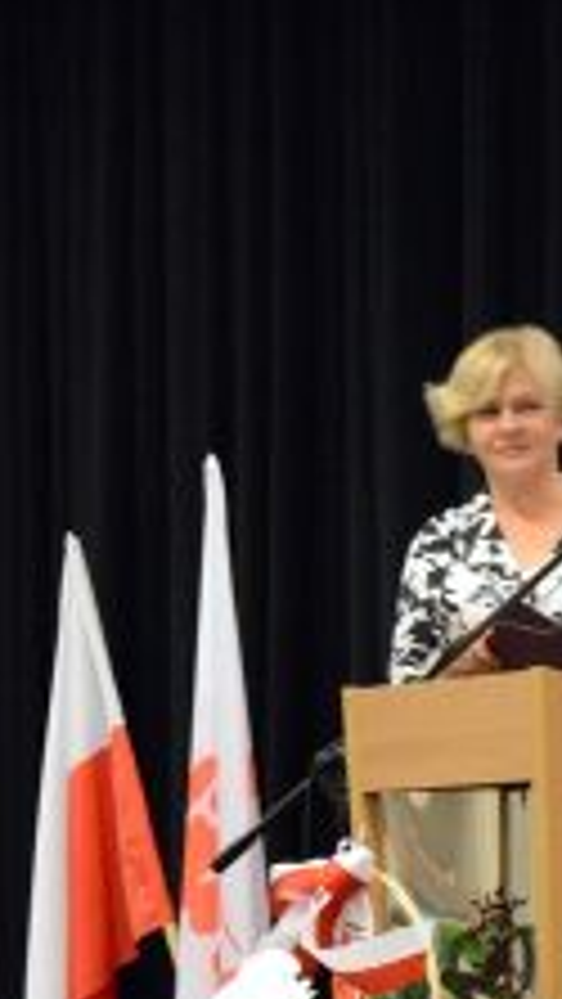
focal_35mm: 212
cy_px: 814
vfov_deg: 10.1
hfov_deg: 5.7
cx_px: 515
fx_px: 5611
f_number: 5.6
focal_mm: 75
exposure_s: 1/60
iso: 6400
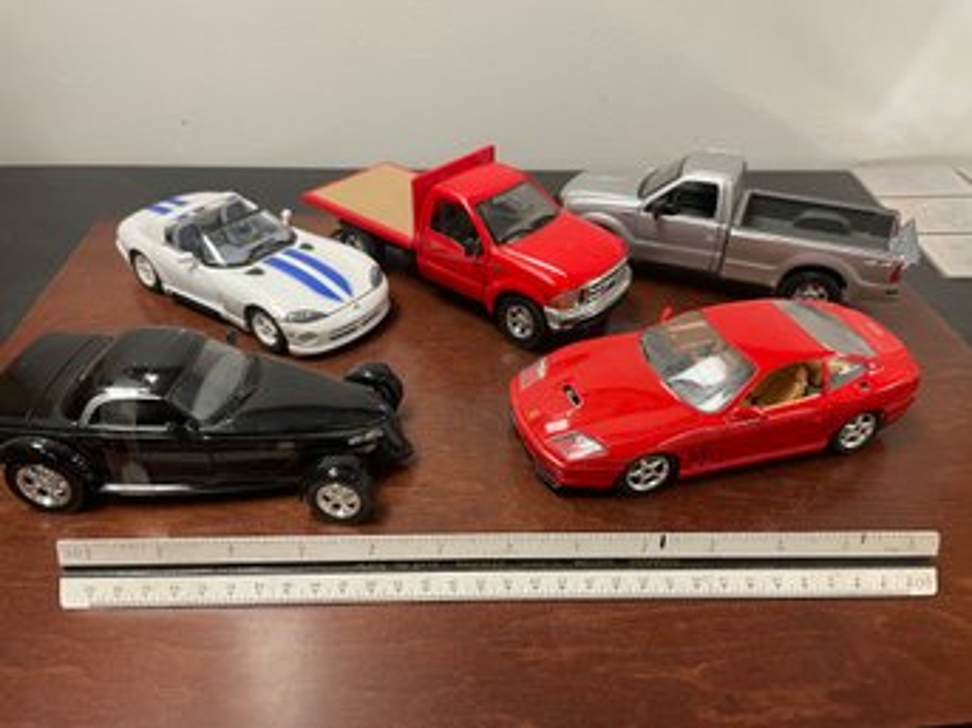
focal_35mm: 26
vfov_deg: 53.0
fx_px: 730
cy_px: 364
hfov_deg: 67.3
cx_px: 486
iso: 160
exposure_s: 1/60
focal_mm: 4.2
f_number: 1.6
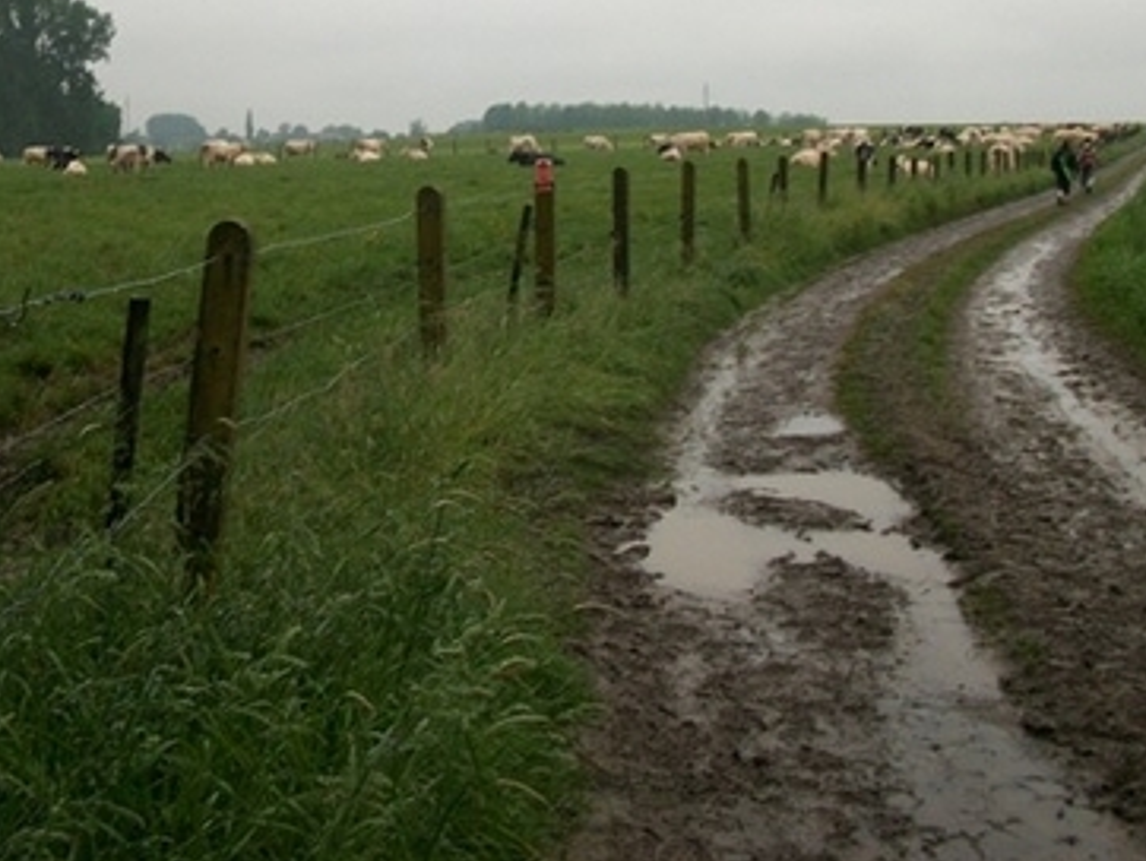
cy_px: 174
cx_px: 367
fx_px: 1756
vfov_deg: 27.0
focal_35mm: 53
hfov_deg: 35.7
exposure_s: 1/50
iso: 80
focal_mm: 5.7
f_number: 8.8
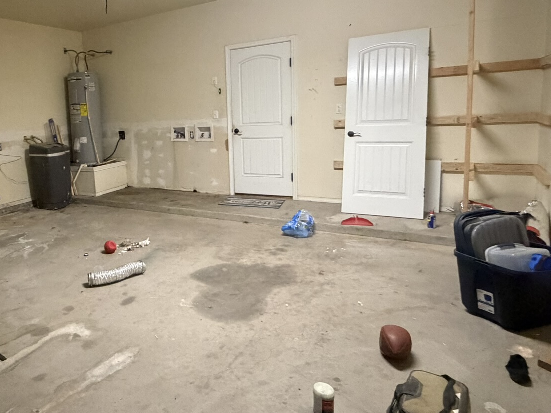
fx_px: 414
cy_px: 166
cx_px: 134
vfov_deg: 52.7
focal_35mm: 26
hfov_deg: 63.2
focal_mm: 2.22
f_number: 2.2
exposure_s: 1/51
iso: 1000
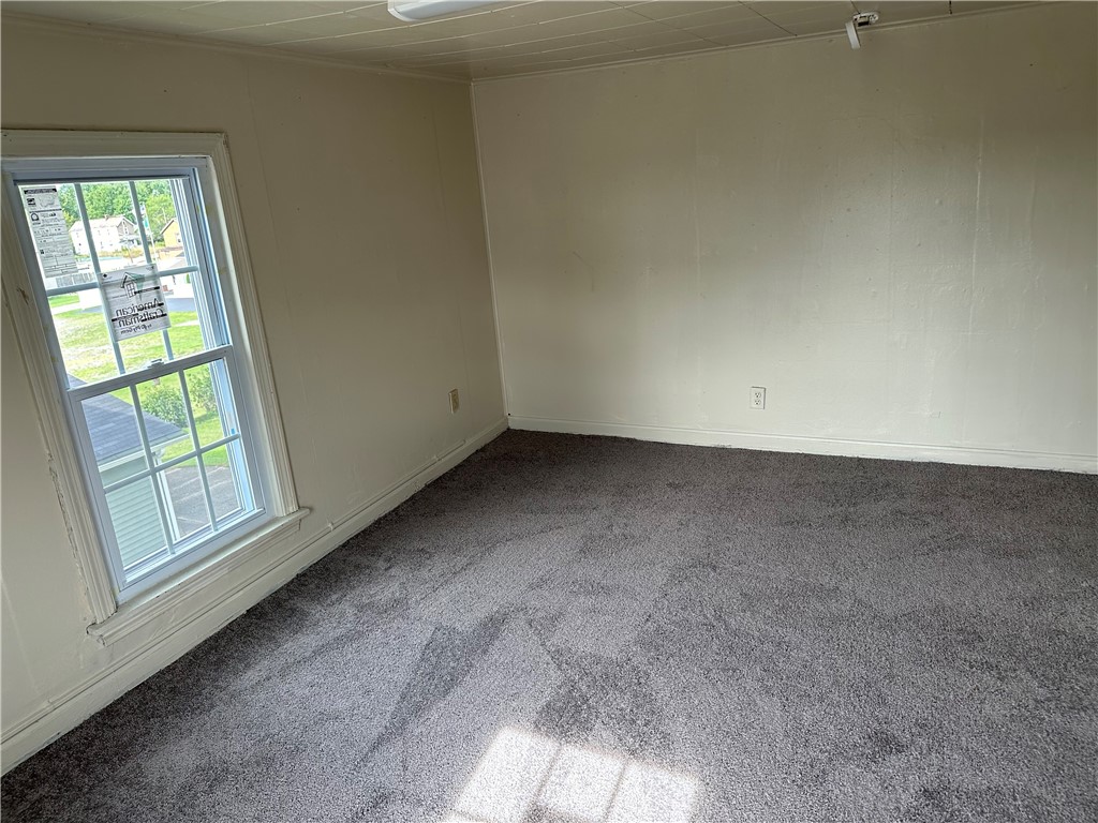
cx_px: 549
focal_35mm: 24
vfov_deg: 56.8
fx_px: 761
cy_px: 412
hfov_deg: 71.6
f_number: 1.78
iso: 100
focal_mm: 6.86
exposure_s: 1/163
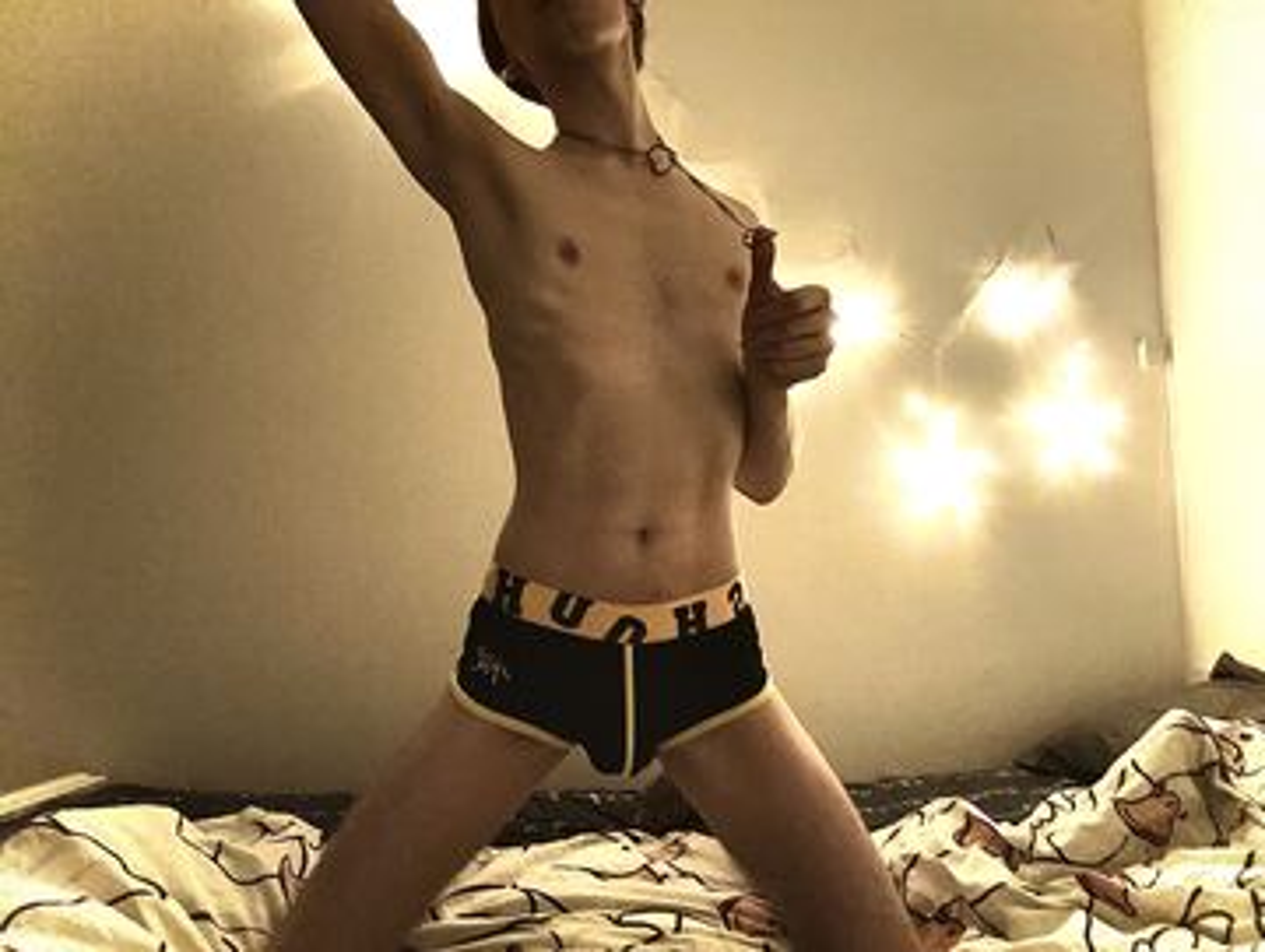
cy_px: 476
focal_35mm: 23
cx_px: 632
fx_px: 842
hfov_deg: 73.9
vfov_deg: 59.0
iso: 500
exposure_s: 1/25
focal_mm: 2.69
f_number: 1.9
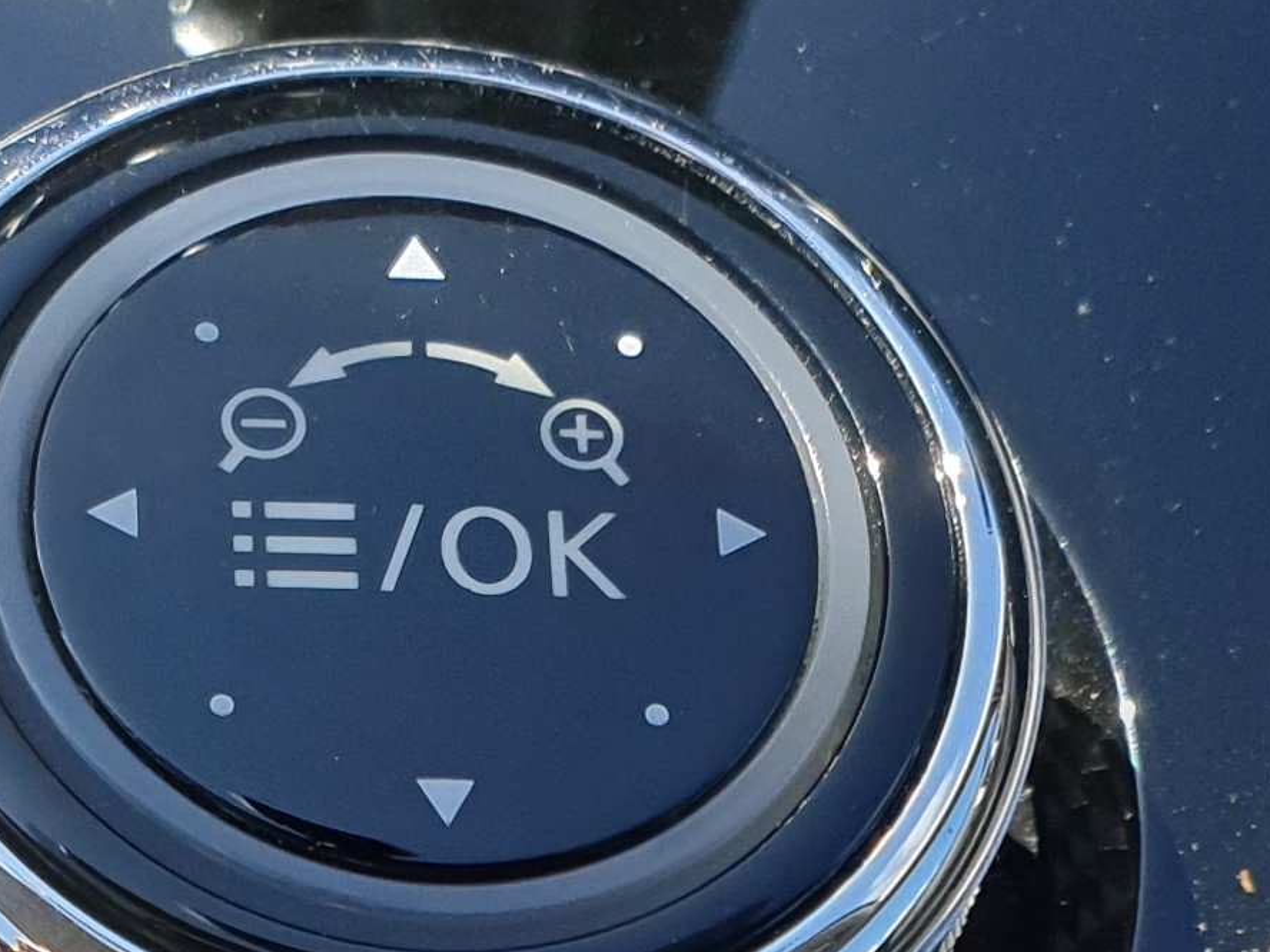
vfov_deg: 11.3
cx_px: 475
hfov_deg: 16.7
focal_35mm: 118
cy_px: 1950
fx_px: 4329
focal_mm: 4.3
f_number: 2.4
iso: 50
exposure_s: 1/883
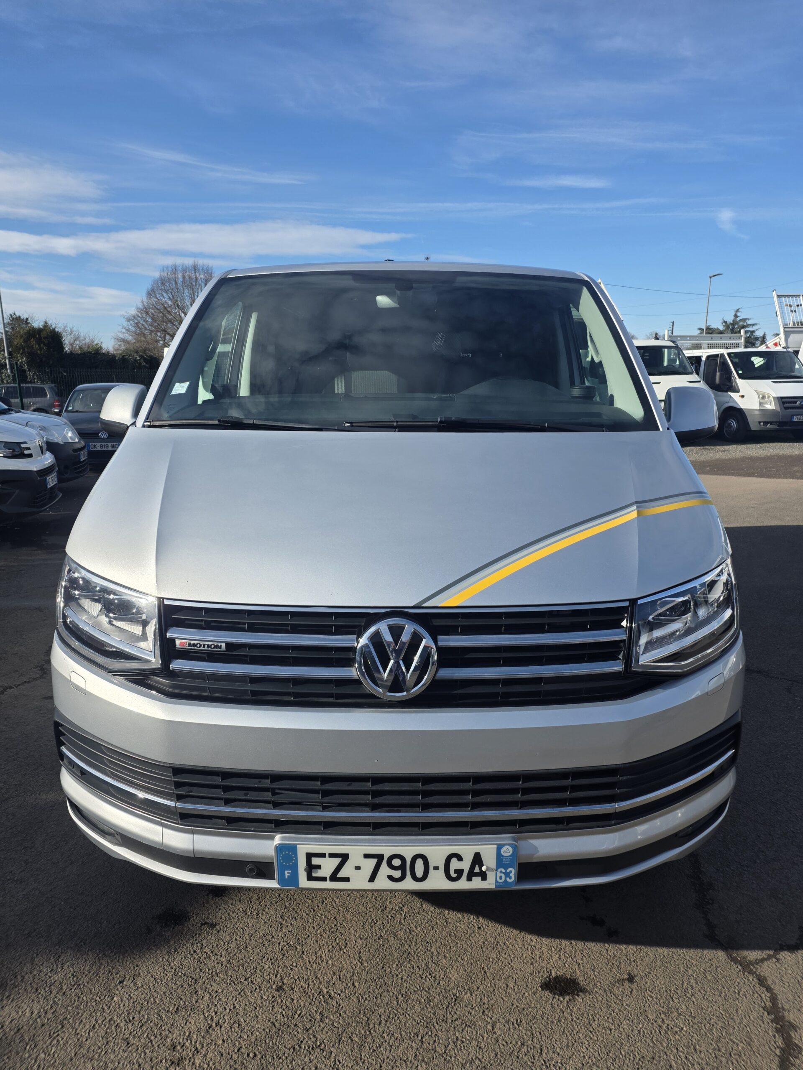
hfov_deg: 58.9
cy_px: 535
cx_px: 402
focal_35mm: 23
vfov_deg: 73.9
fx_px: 711
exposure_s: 1/5017
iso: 80
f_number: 1.7
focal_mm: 6.25
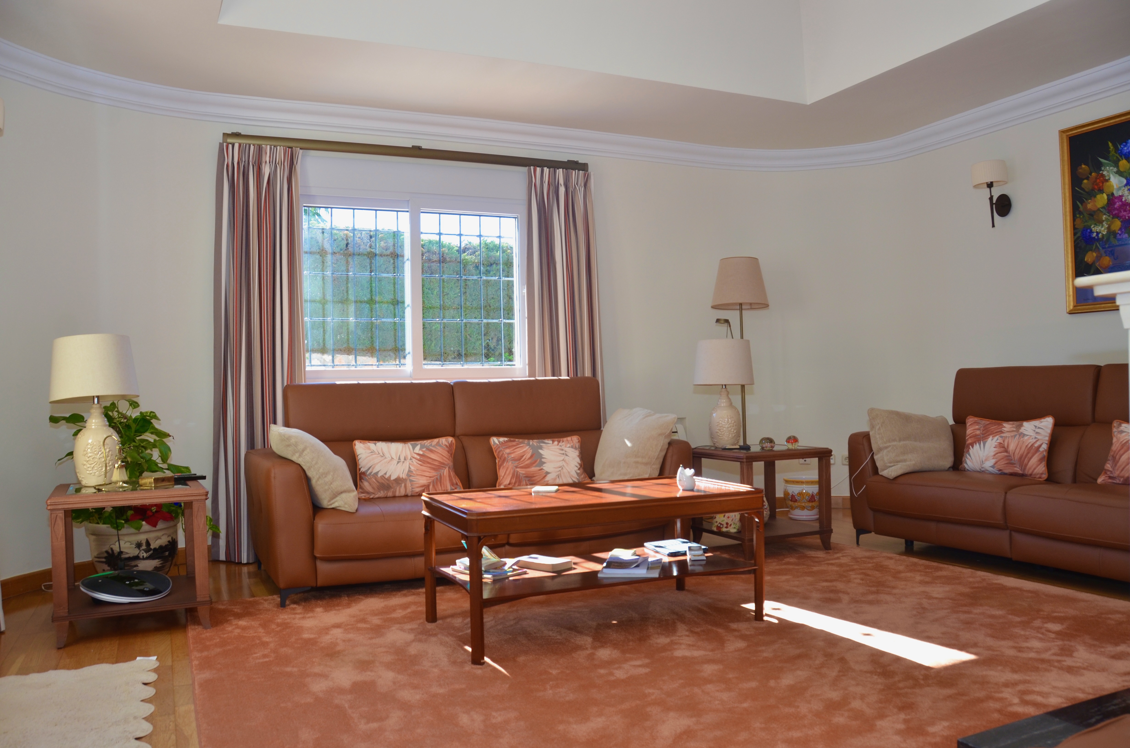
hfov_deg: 67.5
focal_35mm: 27
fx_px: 846
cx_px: 565
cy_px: 374
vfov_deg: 47.7
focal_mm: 18
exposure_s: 1/125
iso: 280
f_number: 5.6
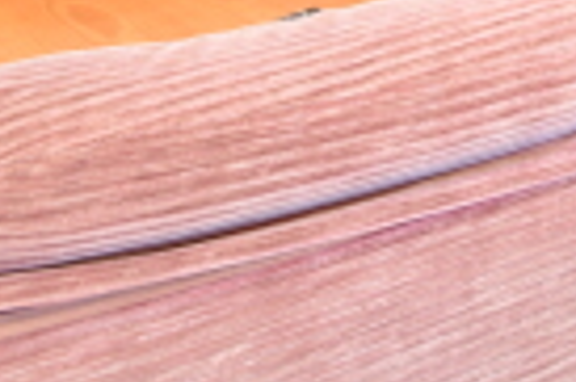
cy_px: -292
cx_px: 866
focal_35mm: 62
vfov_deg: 17.8
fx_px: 989
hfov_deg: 24.9
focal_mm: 11
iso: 100
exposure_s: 1/1.6
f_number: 6.3
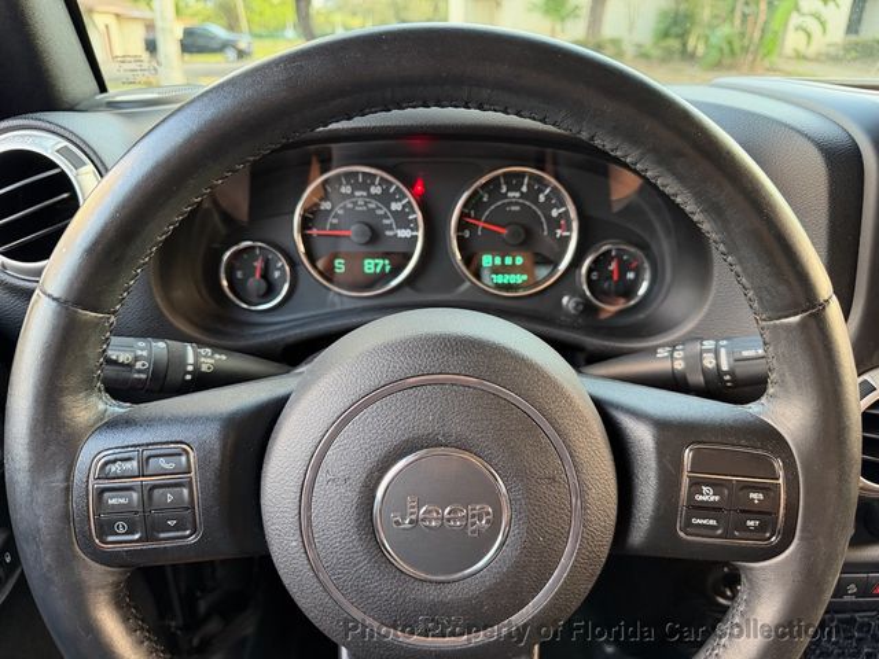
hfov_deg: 71.6
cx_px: 440
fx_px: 609
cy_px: 330
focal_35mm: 24
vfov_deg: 56.8
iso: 500
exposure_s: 1/60
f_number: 1.78
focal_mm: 6.76
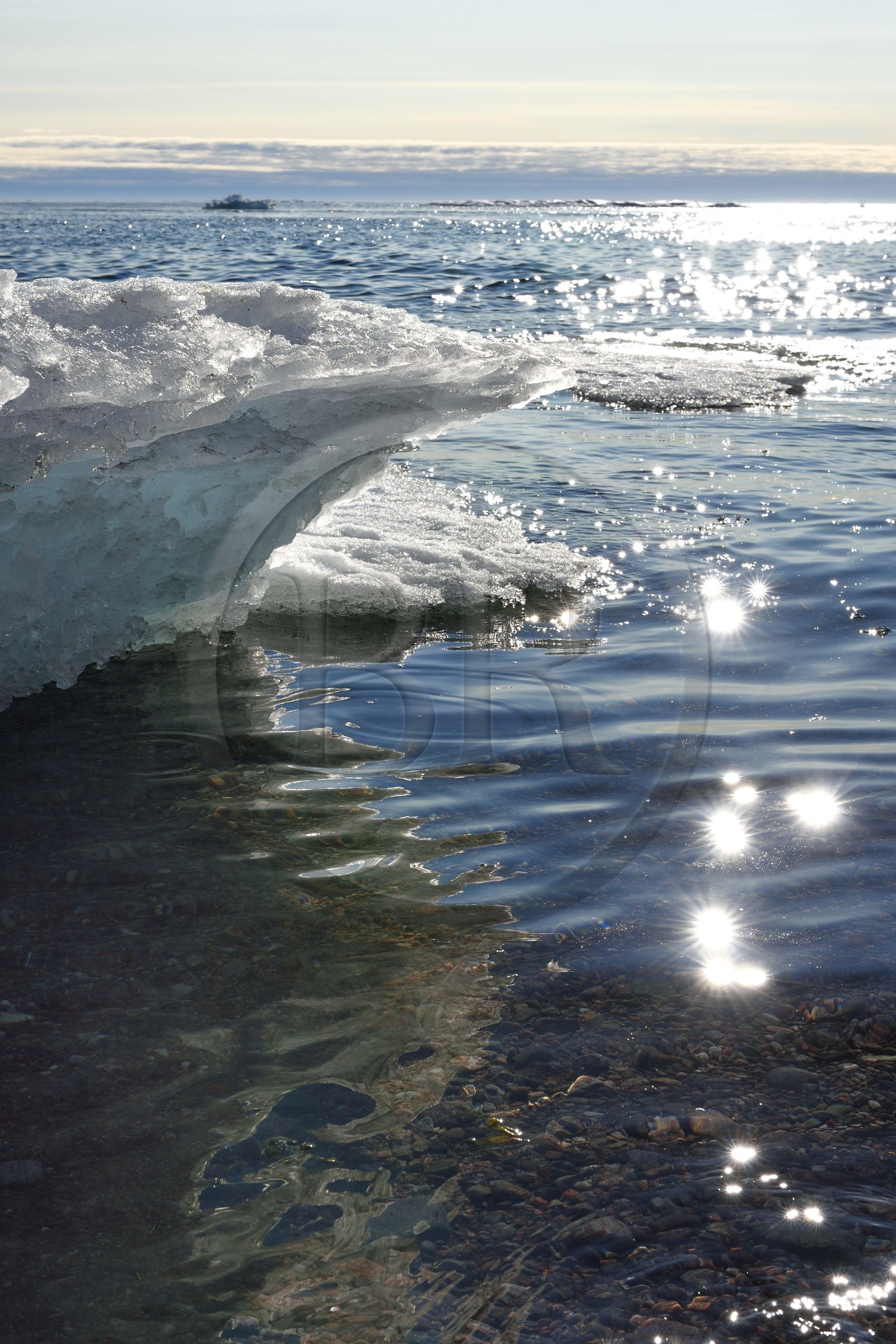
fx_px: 1941
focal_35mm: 52
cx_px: 448
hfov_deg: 26.0
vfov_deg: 38.2
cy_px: 672
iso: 200
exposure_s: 1/400
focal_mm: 52
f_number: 16
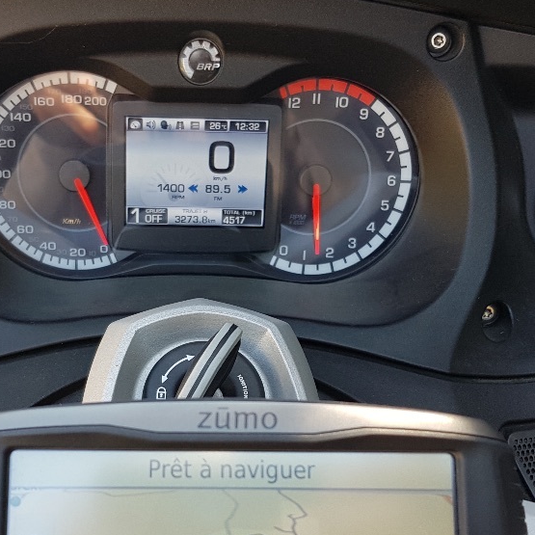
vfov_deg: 31.9
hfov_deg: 32.1
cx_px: 203
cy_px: 364
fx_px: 927
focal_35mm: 53
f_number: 1.7
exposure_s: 1/147
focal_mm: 4.2
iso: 40
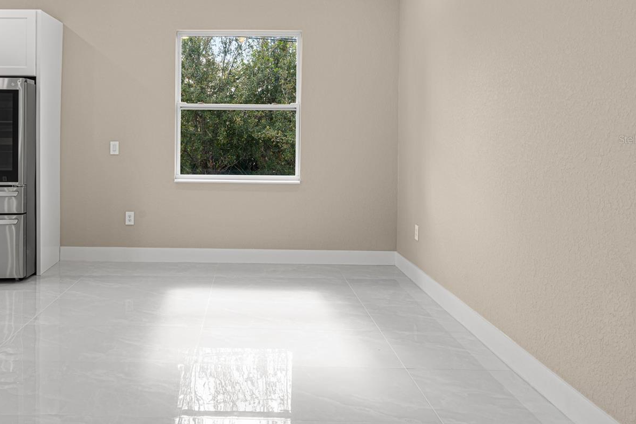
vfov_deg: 40.9
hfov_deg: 58.5
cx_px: 238
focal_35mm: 32
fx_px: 559
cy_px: 139
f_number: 9
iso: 100
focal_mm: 23.5
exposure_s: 1/2.5
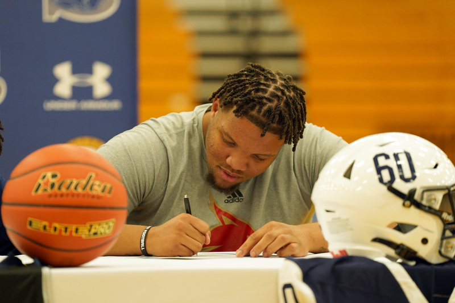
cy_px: 152
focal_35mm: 180
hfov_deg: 11.4
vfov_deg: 7.6
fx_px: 2274
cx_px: 228
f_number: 3.2
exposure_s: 1/200
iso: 1600
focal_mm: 180
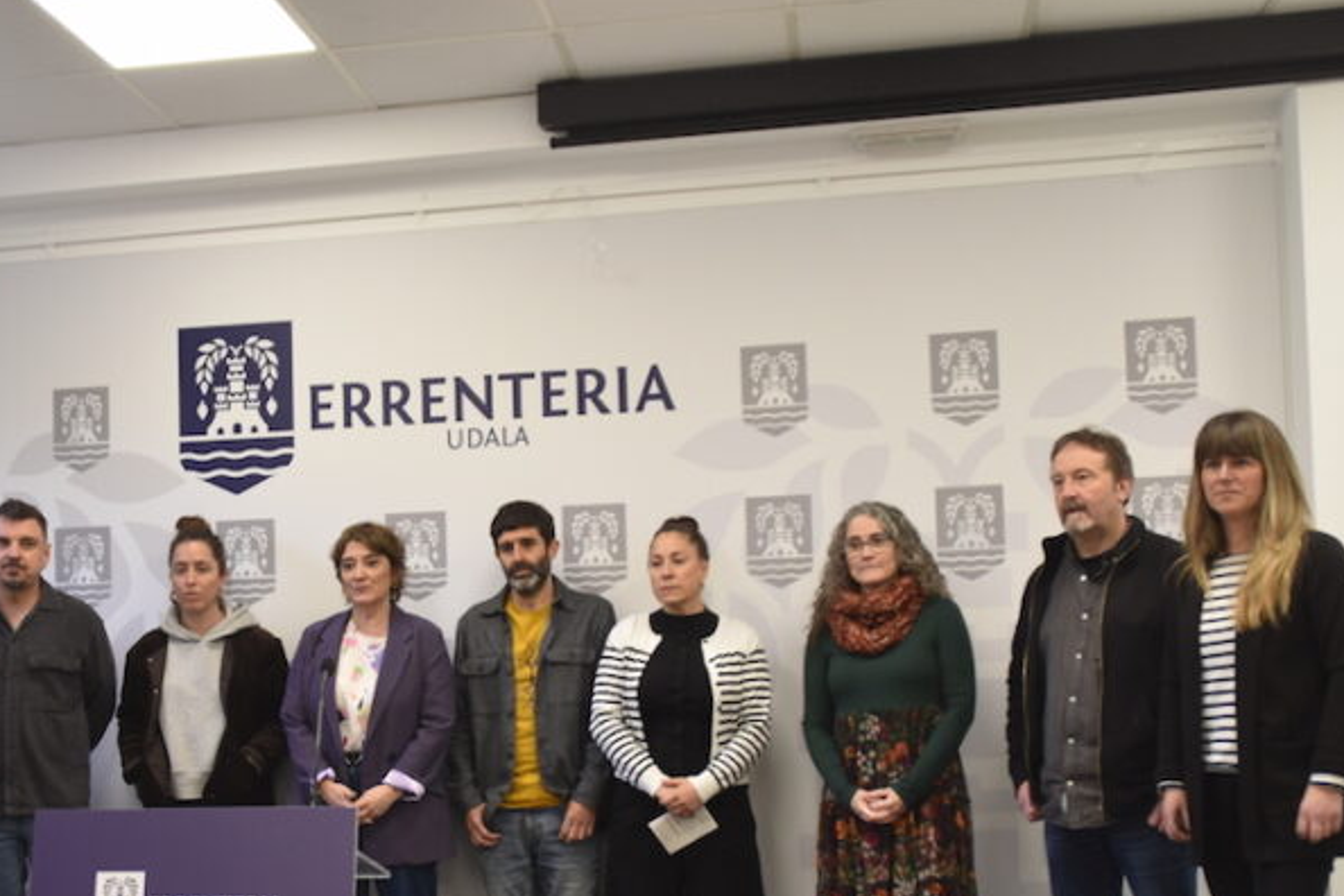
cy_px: 649
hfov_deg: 39.3
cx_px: 491
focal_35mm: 50
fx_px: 1867
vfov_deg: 26.7
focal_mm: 22
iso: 400
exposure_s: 1/60
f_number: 4
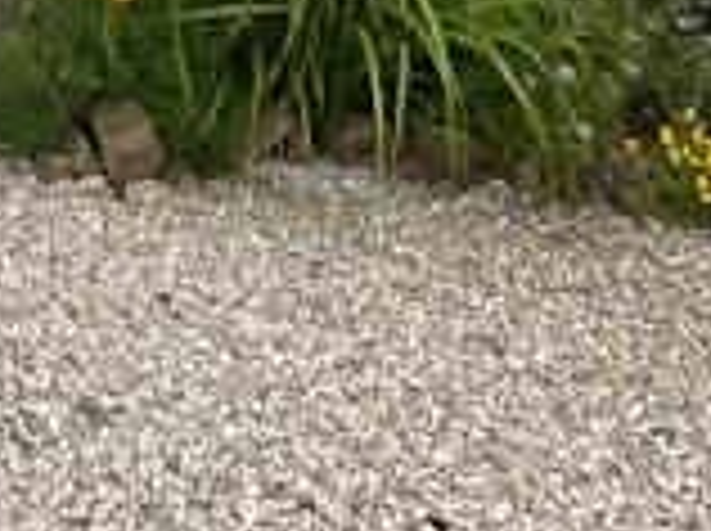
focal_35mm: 91
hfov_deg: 20.2
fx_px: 1866
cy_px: -468
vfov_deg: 14.1
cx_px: -144
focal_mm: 2.22
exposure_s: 1/790
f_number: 2.2
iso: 40
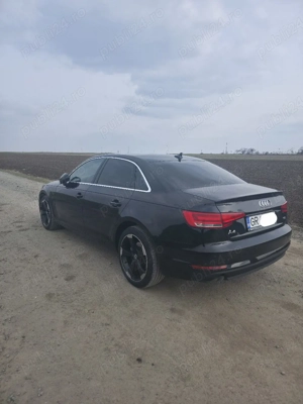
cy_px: 202
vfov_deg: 73.9
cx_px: 152
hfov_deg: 58.9
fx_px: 268
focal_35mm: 23
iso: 50
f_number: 1.7
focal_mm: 6.3
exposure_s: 1/2500
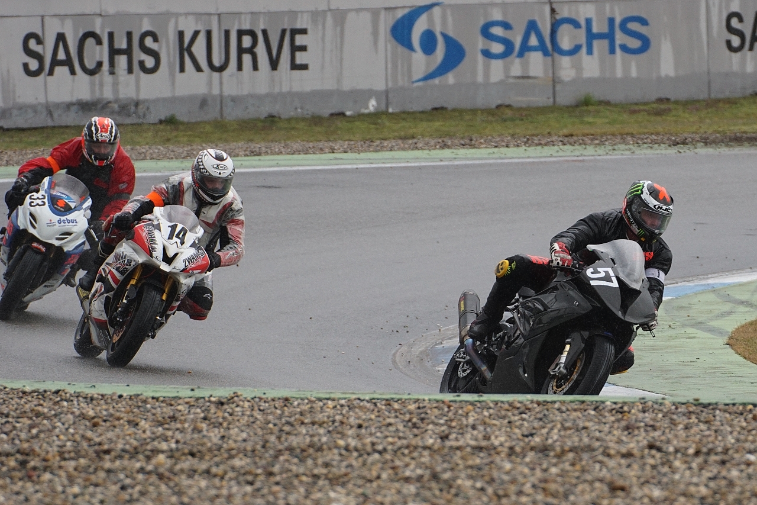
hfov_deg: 6.5
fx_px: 6622
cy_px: 252
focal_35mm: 315
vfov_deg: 4.4
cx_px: 378
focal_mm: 210
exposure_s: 1/800
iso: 500
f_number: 6.3
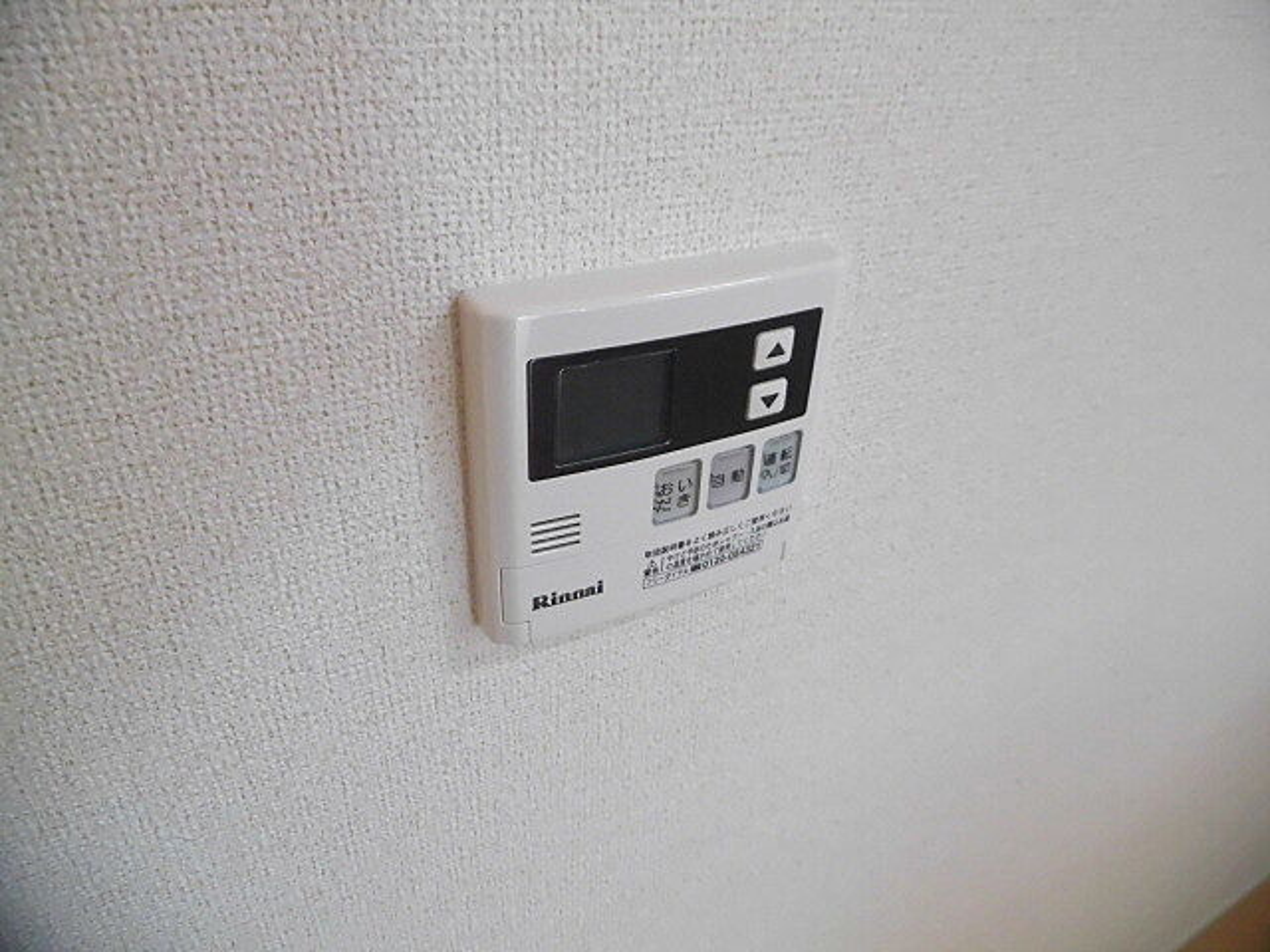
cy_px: 476
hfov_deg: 71.6
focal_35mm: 24
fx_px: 881
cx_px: 635
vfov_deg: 56.8
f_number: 3.1
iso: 800
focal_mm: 4.3
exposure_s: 1/200
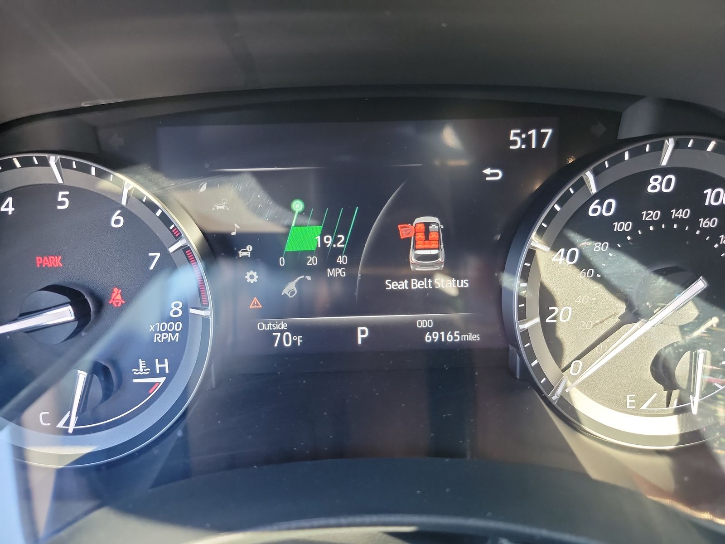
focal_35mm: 24
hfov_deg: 71.6
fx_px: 503
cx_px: 362
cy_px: 272
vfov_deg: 56.8
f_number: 1.8
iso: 701
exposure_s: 1/50
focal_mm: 6.7
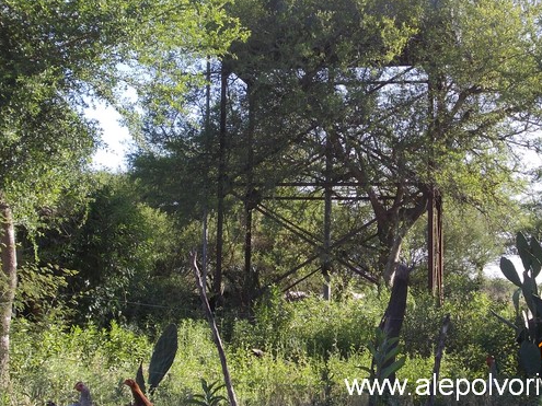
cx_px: 310
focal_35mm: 79
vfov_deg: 18.6
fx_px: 1237
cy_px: 112
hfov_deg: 24.7
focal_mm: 7.2
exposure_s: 1/320
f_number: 3.6
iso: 80
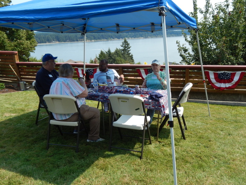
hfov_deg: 56.8
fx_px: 227
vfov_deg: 44.2
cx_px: 123
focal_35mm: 32
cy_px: 92
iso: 125
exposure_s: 1/800
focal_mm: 5.7
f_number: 3.8
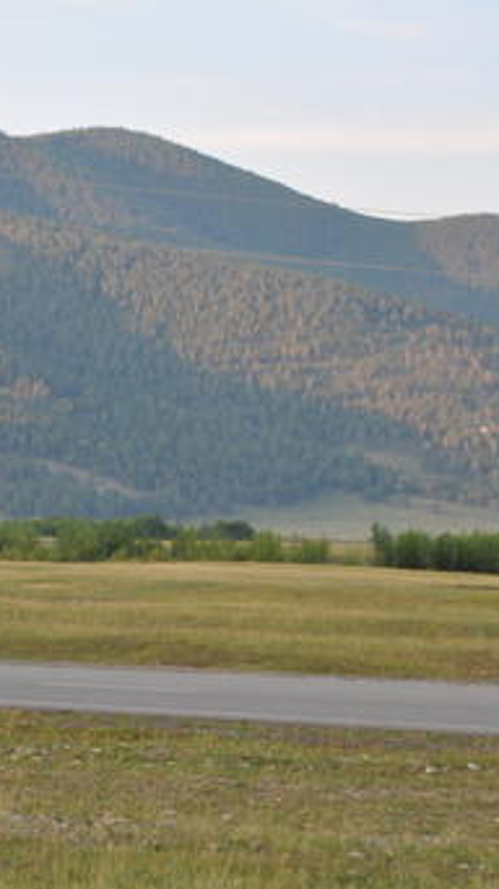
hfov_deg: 7.4
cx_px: -114
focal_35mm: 162
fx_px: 3816
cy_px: 452
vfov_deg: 13.3
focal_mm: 55
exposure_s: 1/125
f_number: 5.6
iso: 200
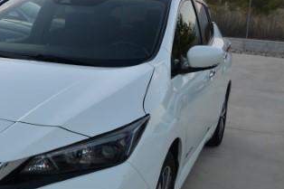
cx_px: 36
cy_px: 123
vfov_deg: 21.8
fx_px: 489
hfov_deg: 31.1
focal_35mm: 62
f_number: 5.6
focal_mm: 18
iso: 320
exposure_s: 1/125
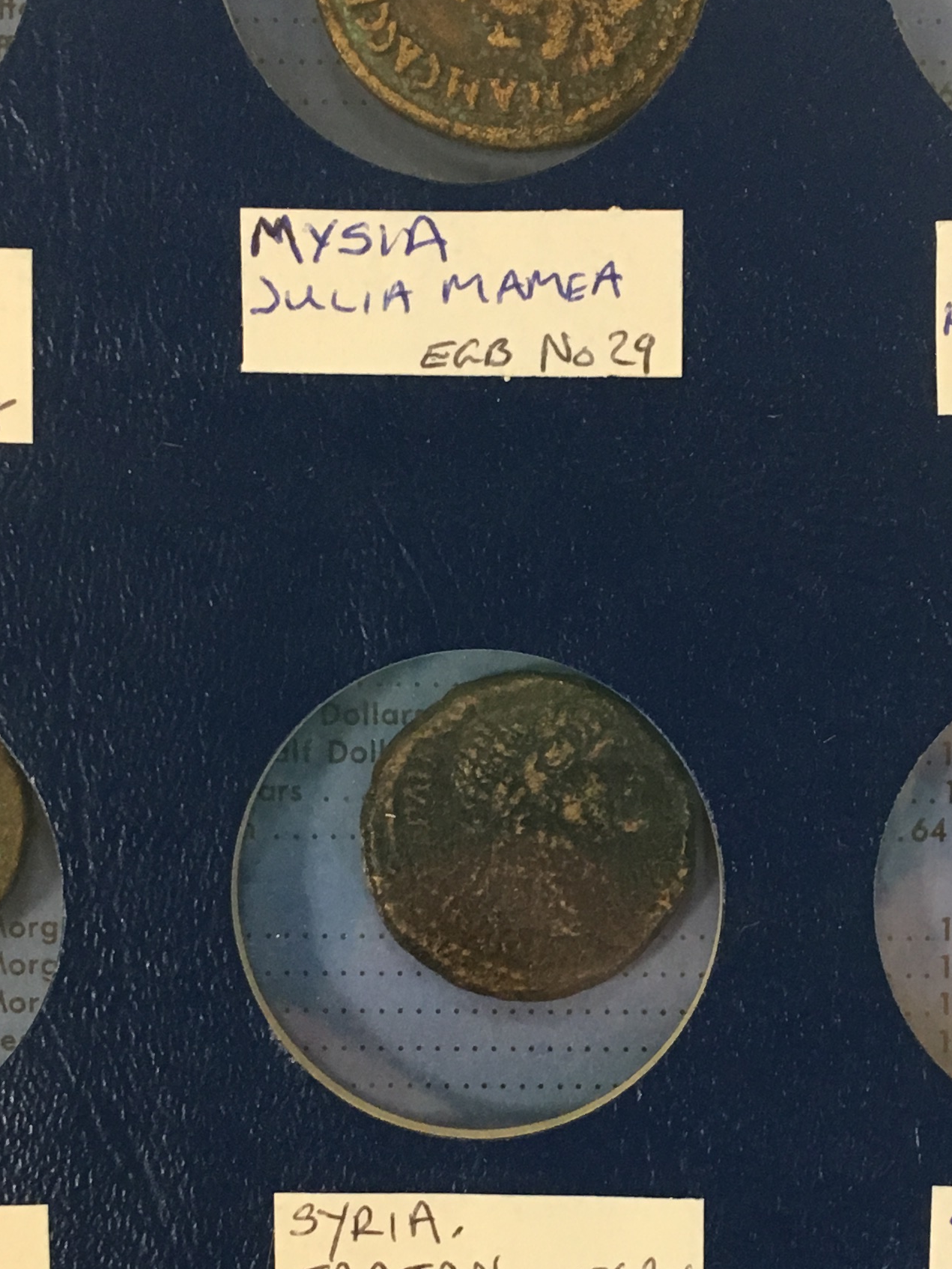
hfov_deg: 21.3
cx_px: 601
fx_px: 2530
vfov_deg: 28.0
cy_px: 833
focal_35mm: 69
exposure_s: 1/33
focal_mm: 4.15
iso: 125
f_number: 2.2
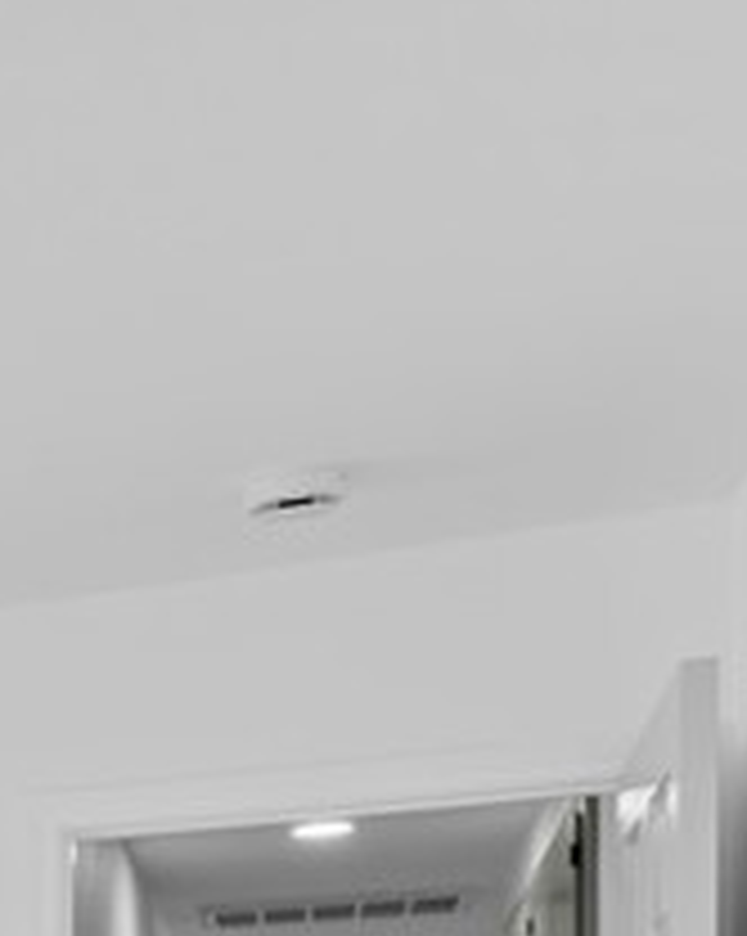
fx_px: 2048
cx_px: -1125
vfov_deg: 22.4
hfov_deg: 13.6
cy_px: 1289
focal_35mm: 74
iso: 200
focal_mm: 16
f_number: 5.6
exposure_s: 1/20
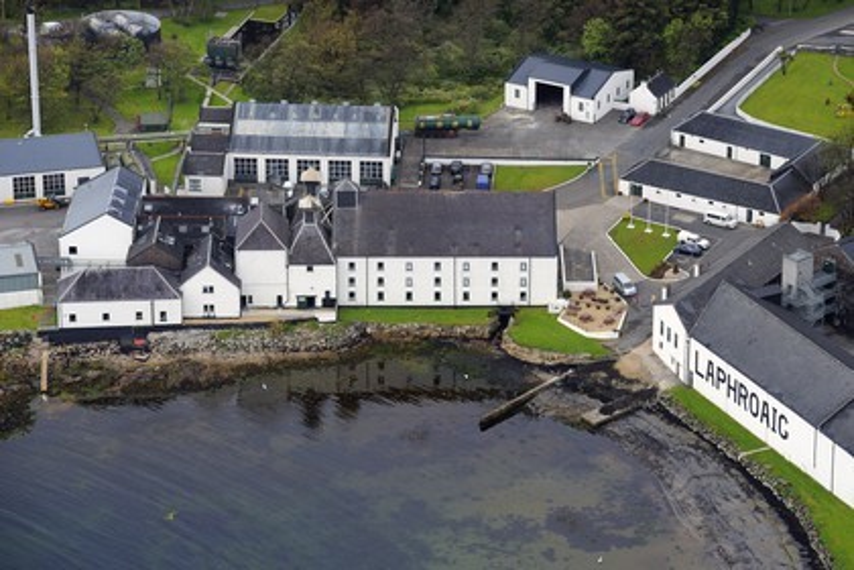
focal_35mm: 135
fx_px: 3202
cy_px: 285
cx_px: 427
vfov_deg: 10.2
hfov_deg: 15.2
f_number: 6.3
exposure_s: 1/800
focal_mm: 135
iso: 400
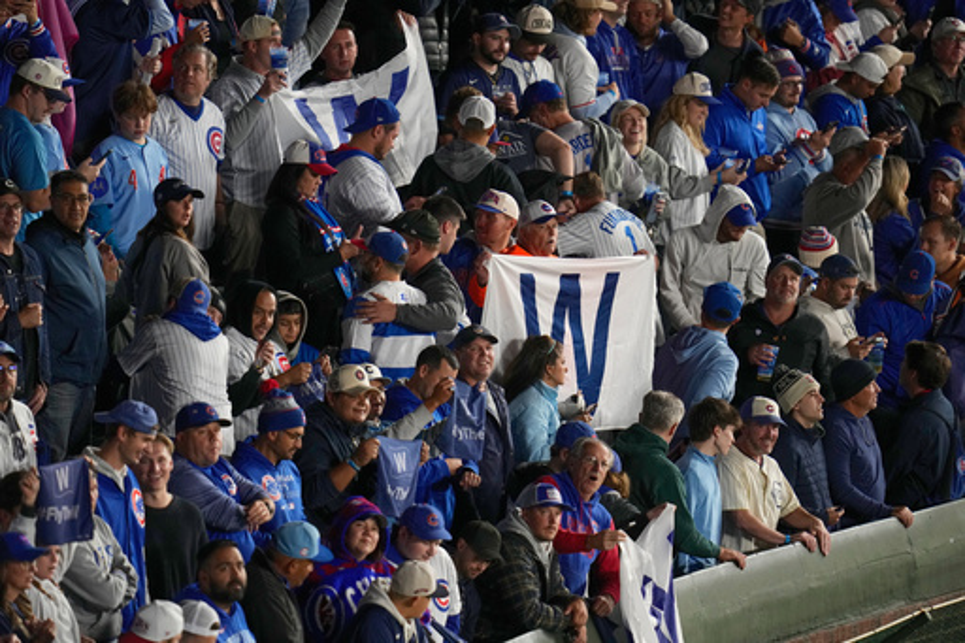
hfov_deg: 5.2
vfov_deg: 3.4
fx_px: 10718
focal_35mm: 400
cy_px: 322
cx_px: 482
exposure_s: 1/1250
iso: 3200
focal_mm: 400
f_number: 2.8
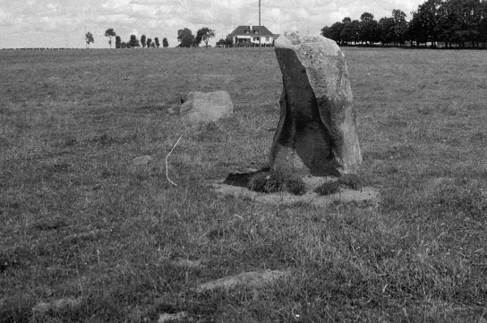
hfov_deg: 16.1
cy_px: 140
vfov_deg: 10.8
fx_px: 1715
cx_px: 307
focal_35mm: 127
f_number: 5
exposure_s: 1/60
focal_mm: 60
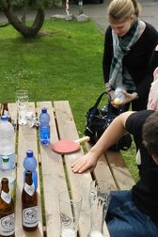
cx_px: 23
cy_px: 134
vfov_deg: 35.0
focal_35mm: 57
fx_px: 375
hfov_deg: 23.3
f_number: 3.4
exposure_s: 1/640
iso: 160
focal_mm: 4
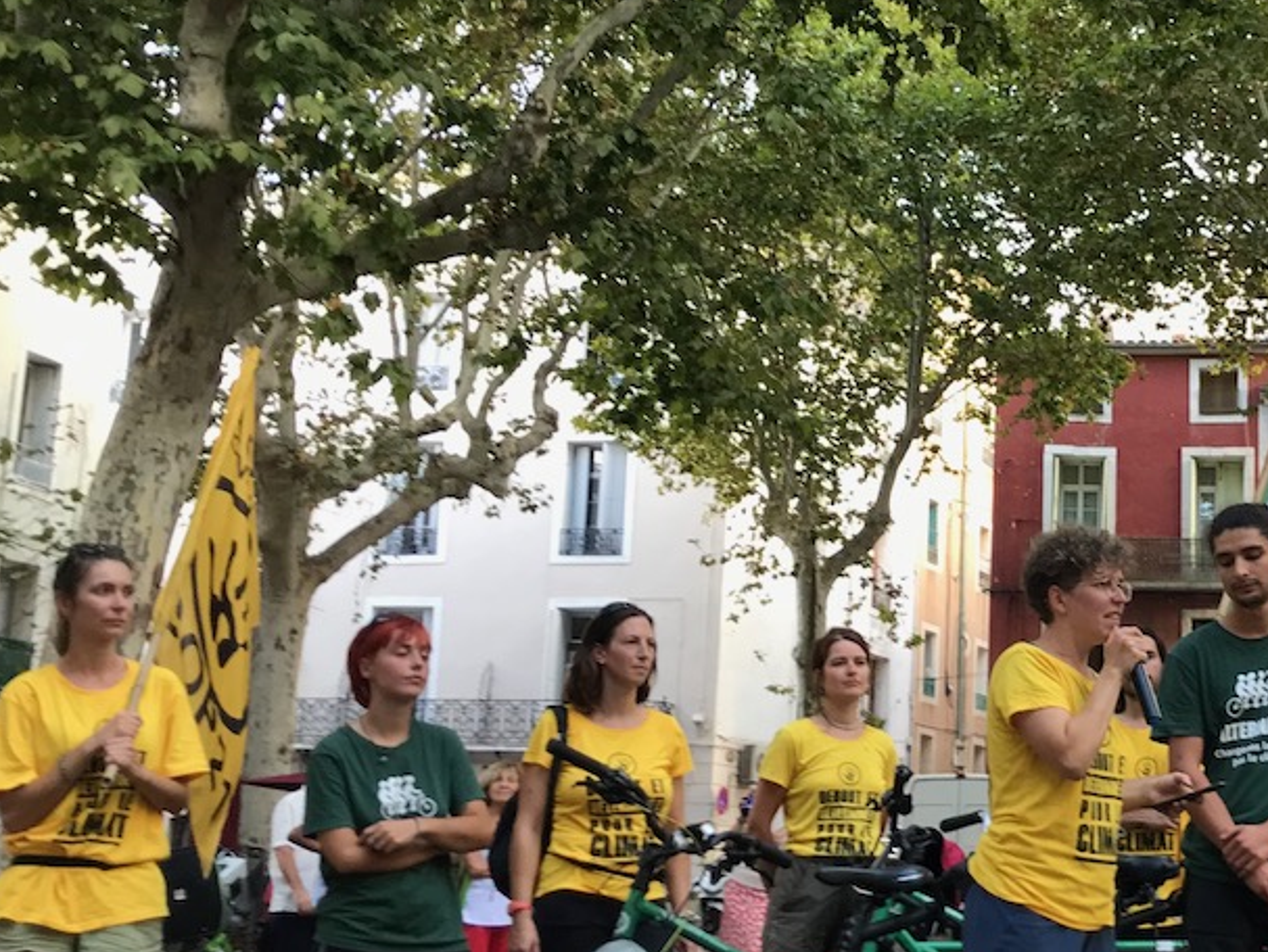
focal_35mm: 59
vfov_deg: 24.8
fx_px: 2162
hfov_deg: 31.3
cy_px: 503
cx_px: 1126
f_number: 1.8
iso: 32
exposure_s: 1/100
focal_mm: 3.99
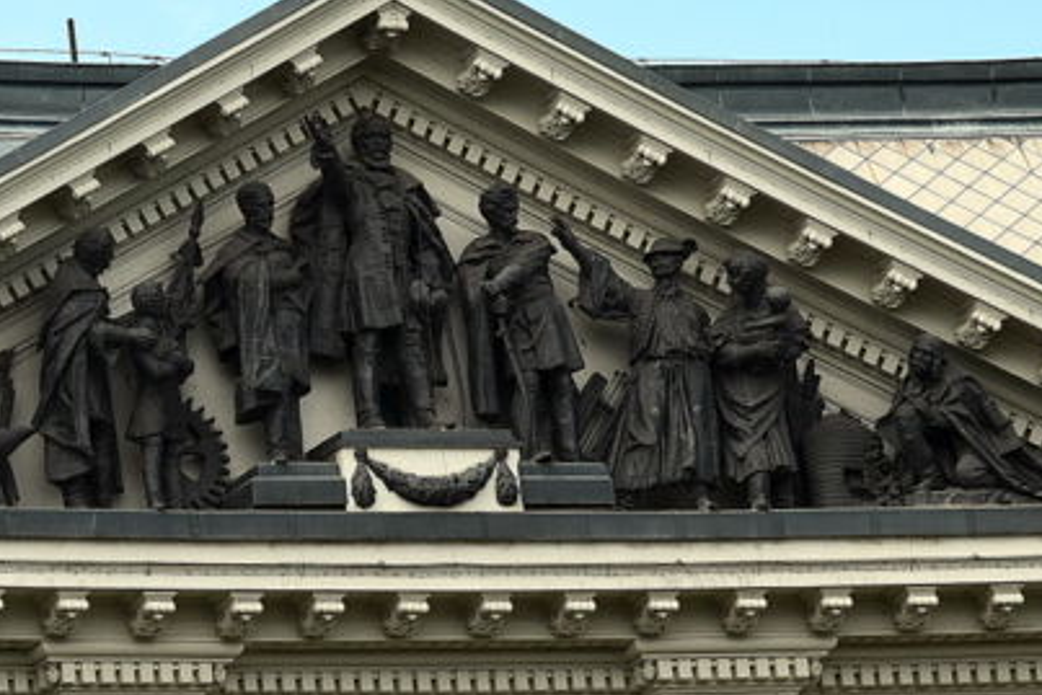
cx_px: 323
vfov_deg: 4.4
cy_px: 315
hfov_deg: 6.6
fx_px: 9062
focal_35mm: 313
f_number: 11
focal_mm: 105
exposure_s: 1/500
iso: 400
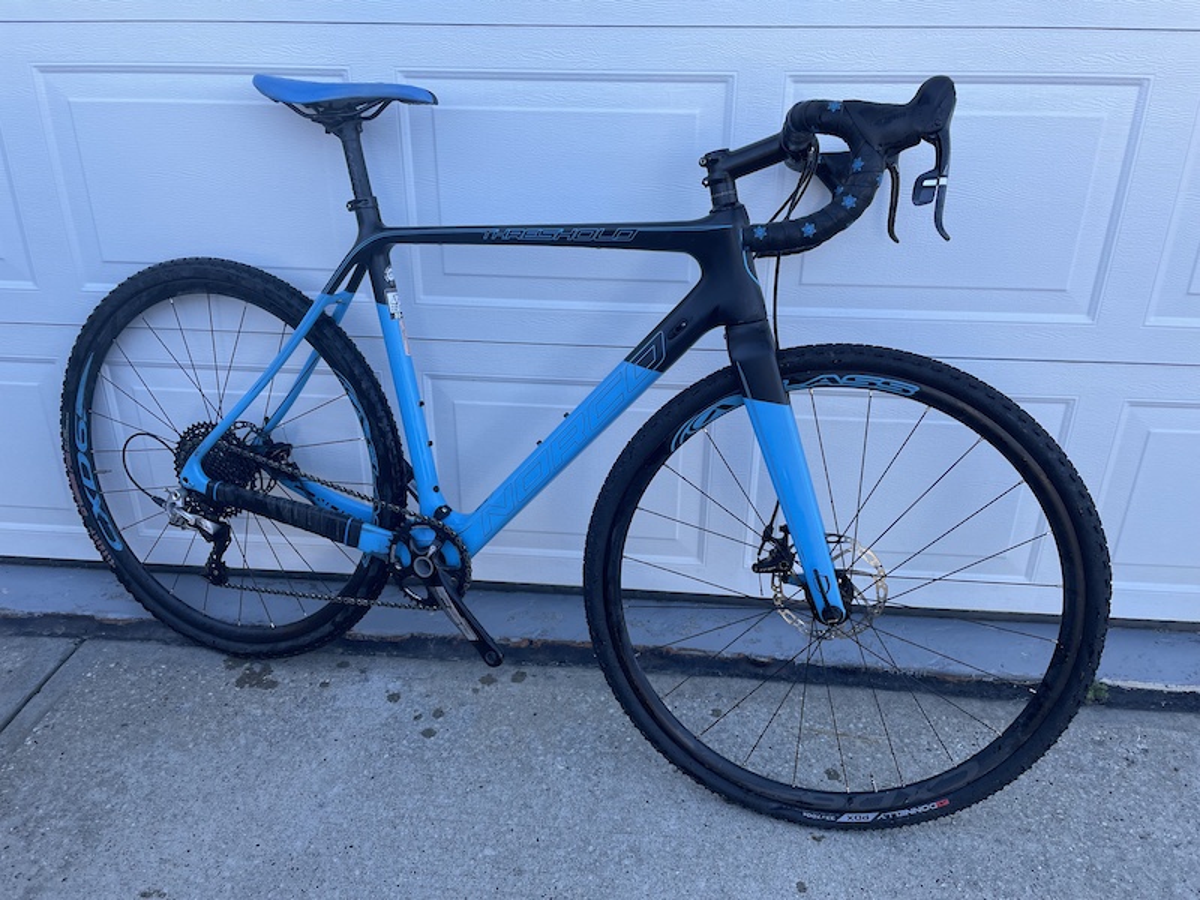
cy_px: 450
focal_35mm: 26
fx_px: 901
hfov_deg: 67.3
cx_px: 600
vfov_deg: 53.1
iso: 32
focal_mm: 4.2
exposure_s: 1/325
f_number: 1.6
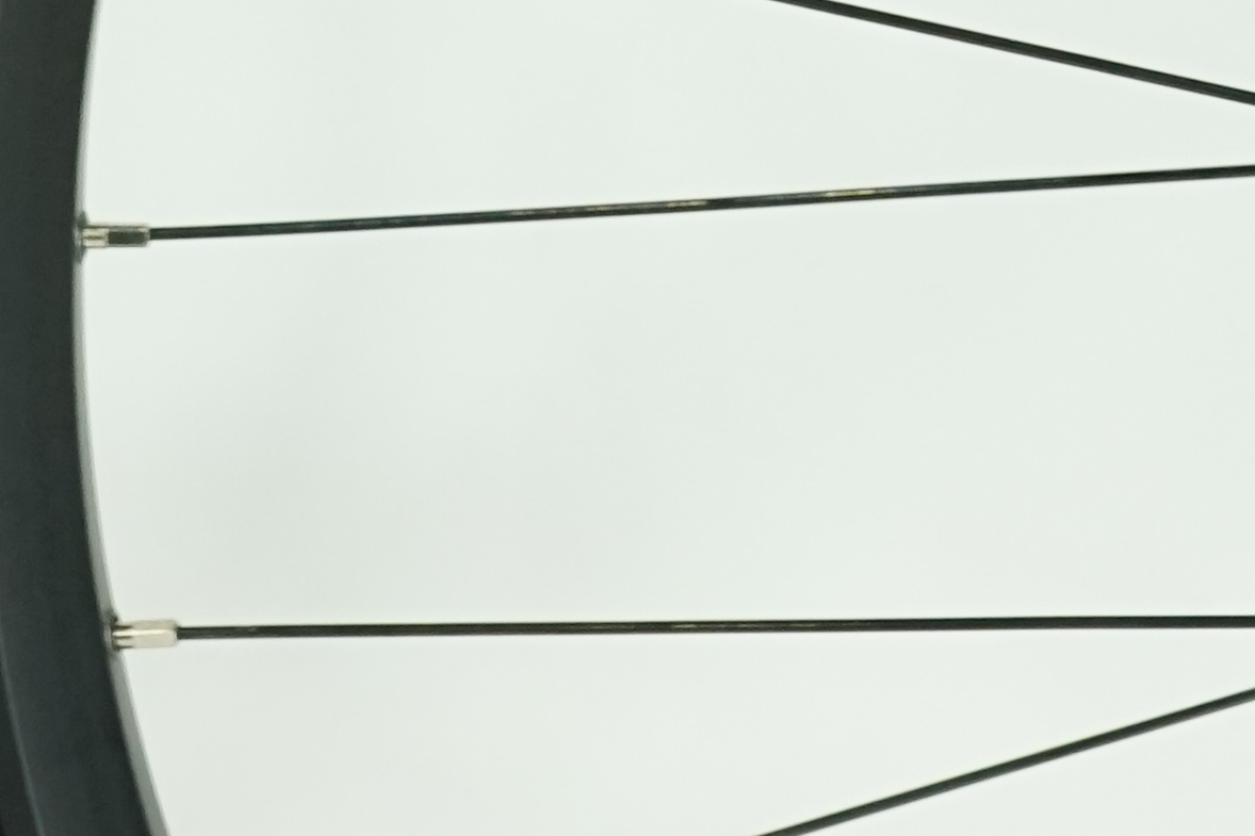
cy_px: -1293
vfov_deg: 6.1
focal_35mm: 214
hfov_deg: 9.6
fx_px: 7459
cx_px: 1202
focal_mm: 42
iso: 1600
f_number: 5.6
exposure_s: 1/200
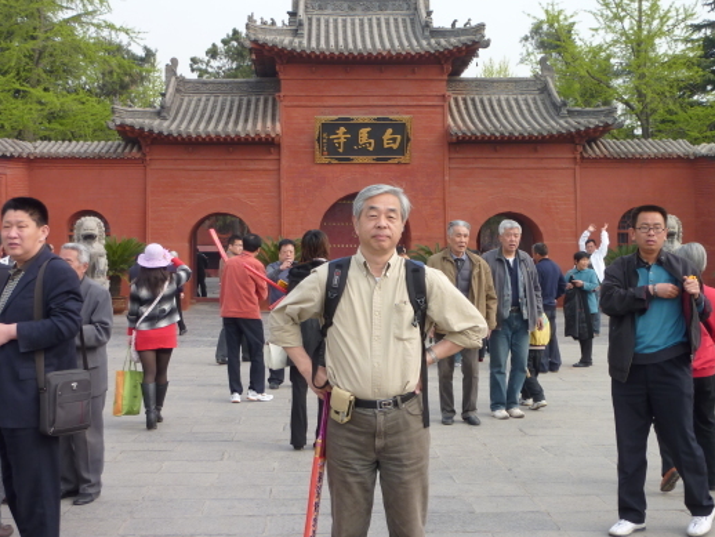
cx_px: 334
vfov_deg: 30.9
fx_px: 971
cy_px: 257
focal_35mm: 47
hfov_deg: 40.4
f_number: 4
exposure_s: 1/250
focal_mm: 6.9
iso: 80
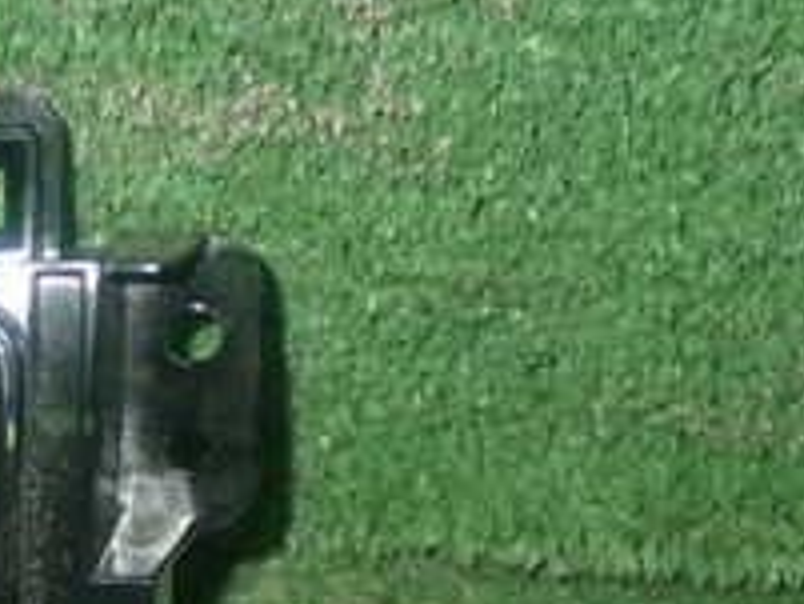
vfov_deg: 9.0
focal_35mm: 161
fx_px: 3742
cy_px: 856
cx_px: -332
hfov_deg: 11.8
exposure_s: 1/50
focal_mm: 9.65
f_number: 10
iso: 800
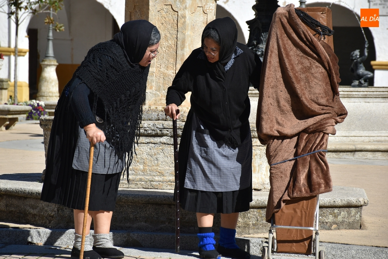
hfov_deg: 12.2
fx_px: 1812
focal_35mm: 168
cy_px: 130
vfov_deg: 8.2
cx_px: 194
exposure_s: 1/800
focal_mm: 112
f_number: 7.1
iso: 200
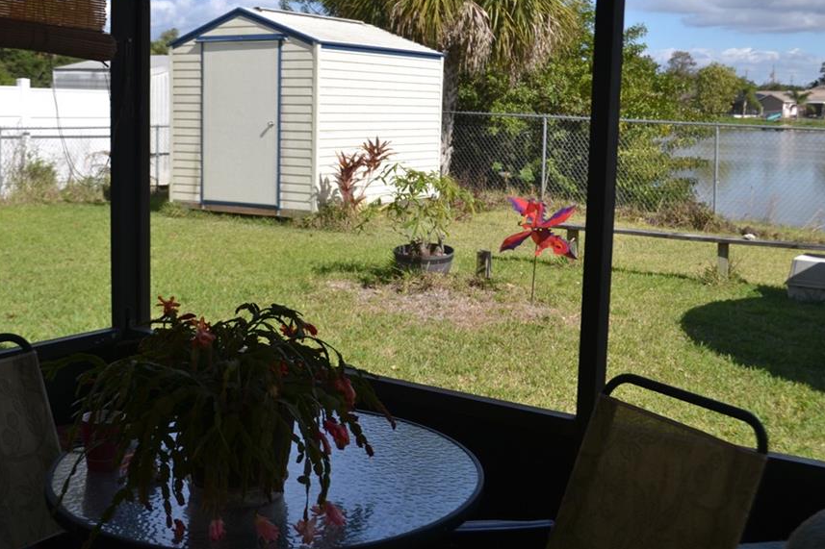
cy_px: 222
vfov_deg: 31.1
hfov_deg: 45.4
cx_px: 381
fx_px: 985
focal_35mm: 43
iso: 100
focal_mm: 24
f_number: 5.6
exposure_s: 1/125
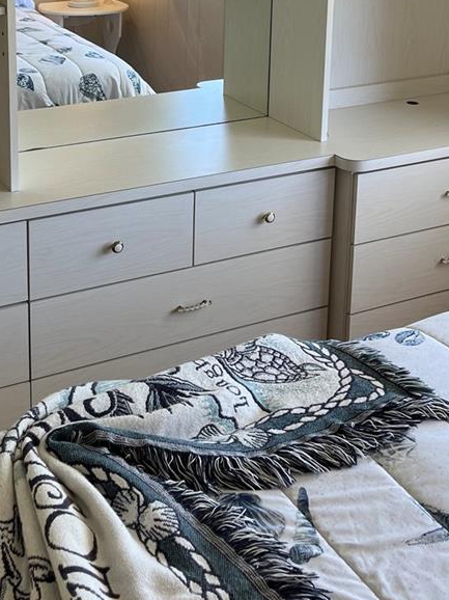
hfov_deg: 26.9
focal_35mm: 54
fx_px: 935
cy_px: 52
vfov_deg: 33.5
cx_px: 156
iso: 50
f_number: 1.6
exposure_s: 1/120
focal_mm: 5.1
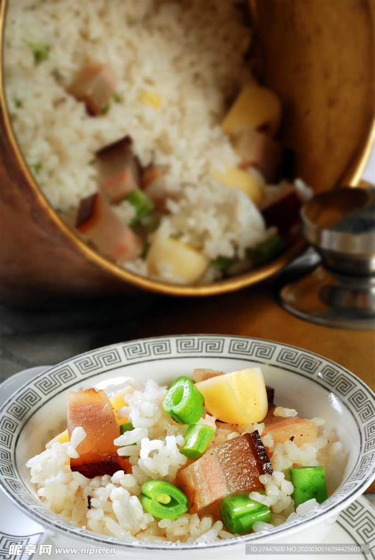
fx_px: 1401
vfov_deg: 22.6
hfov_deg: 15.2
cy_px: 280
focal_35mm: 90
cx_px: 188
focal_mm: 60
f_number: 16
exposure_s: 1/160
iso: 160
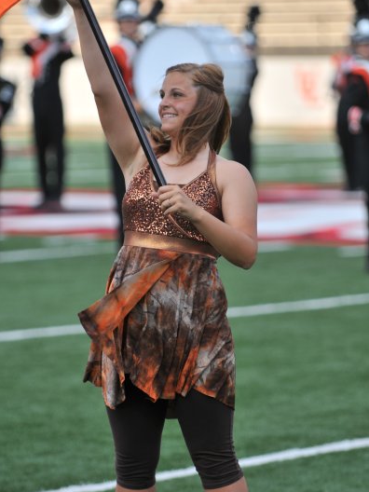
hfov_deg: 5.7
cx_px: 184
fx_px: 3724
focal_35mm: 262
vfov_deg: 7.6
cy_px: 265
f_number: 2.8
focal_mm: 160
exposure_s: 1/1000
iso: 200
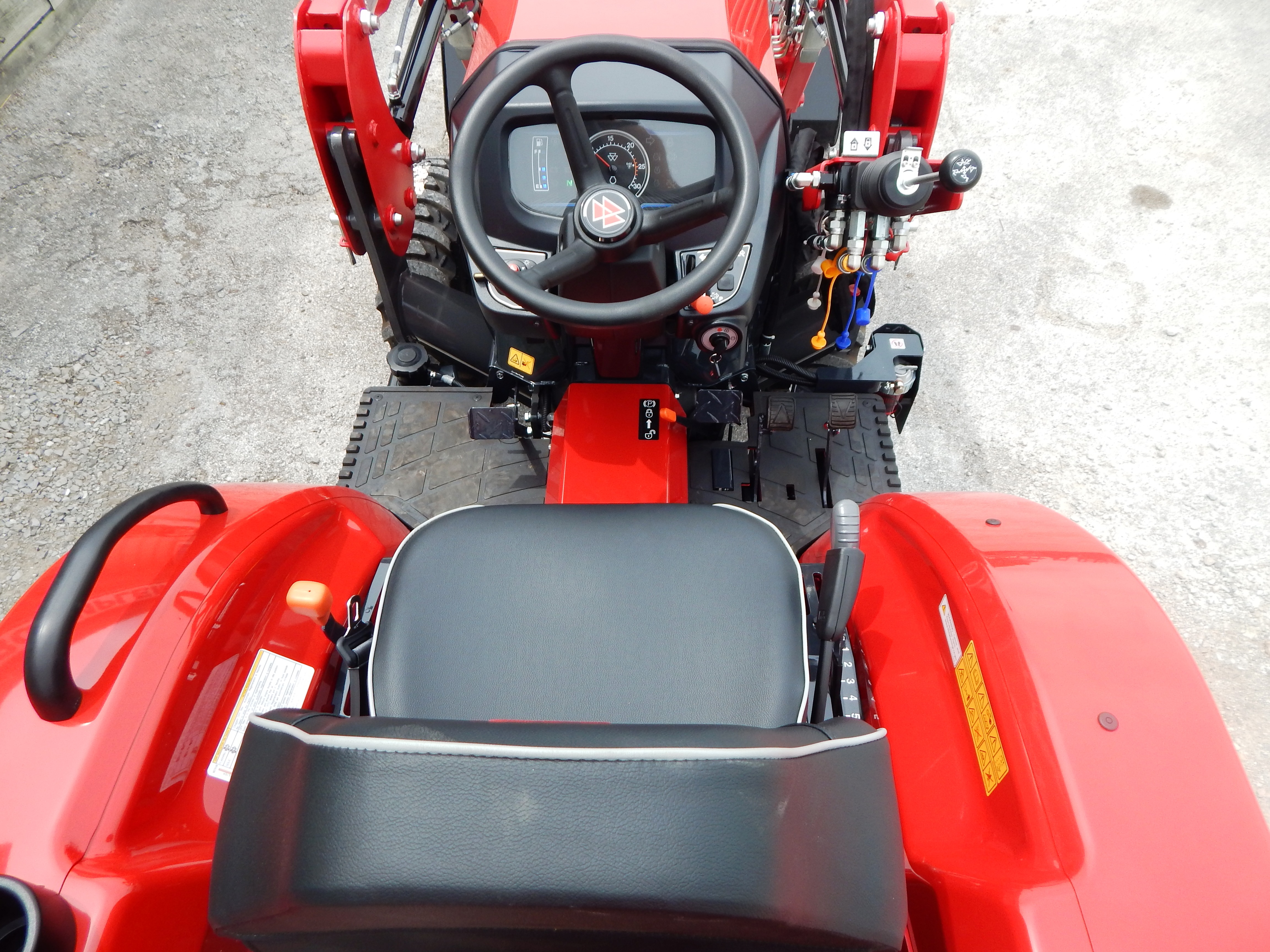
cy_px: 476
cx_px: 635
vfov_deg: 61.1
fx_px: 807
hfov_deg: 76.4
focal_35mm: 22
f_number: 3
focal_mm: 4
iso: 125
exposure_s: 1/640
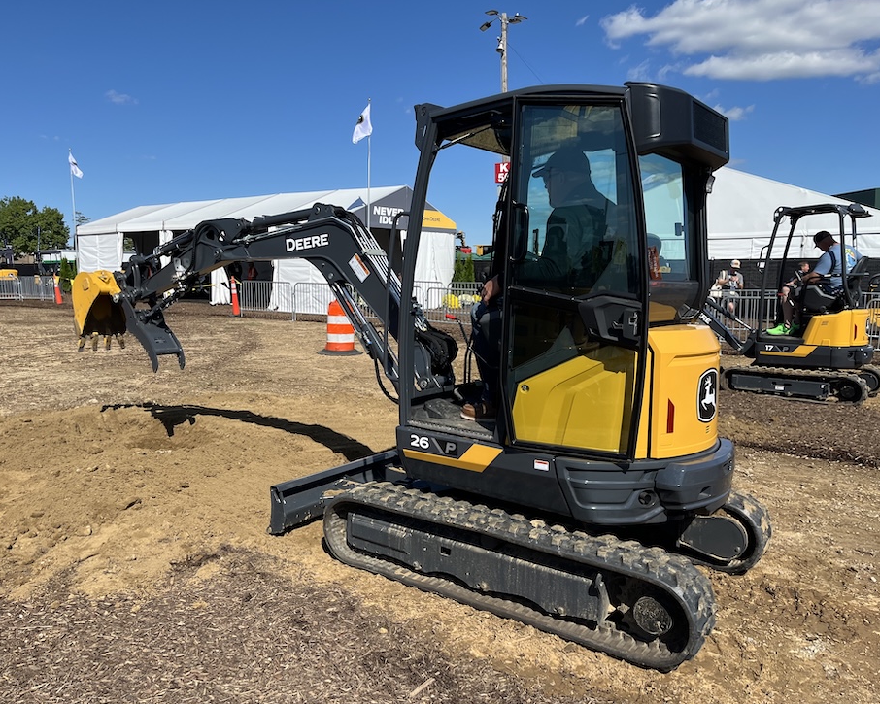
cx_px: 399
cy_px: 360
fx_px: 729
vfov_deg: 51.5
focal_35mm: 28
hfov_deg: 62.1
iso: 50
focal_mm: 5.1
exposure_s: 1/3876
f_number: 1.6
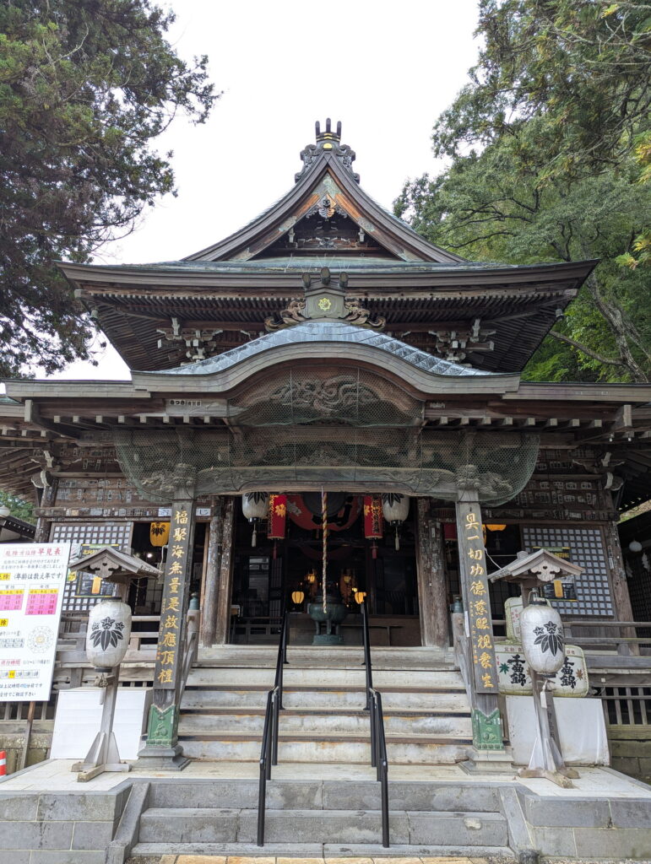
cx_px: 326
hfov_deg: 56.9
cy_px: 432
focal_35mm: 24
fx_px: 600
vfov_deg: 71.5
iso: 34
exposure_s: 1/72.5
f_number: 1.85
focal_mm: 6.81
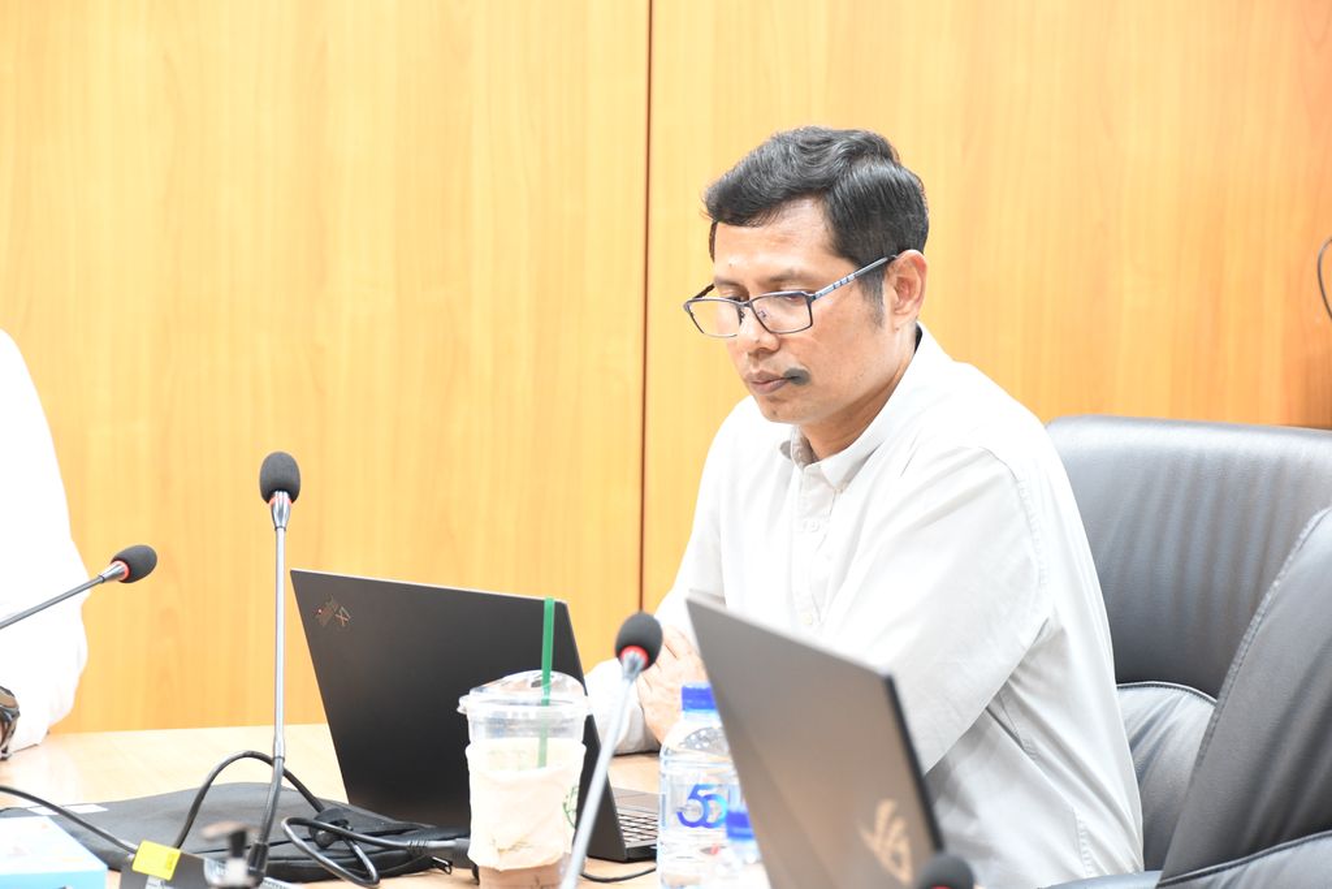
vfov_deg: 9.7
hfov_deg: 14.4
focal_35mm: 142
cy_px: 444
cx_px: 666
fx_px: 5254
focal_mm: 95
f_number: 7.1
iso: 1600
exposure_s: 1/20
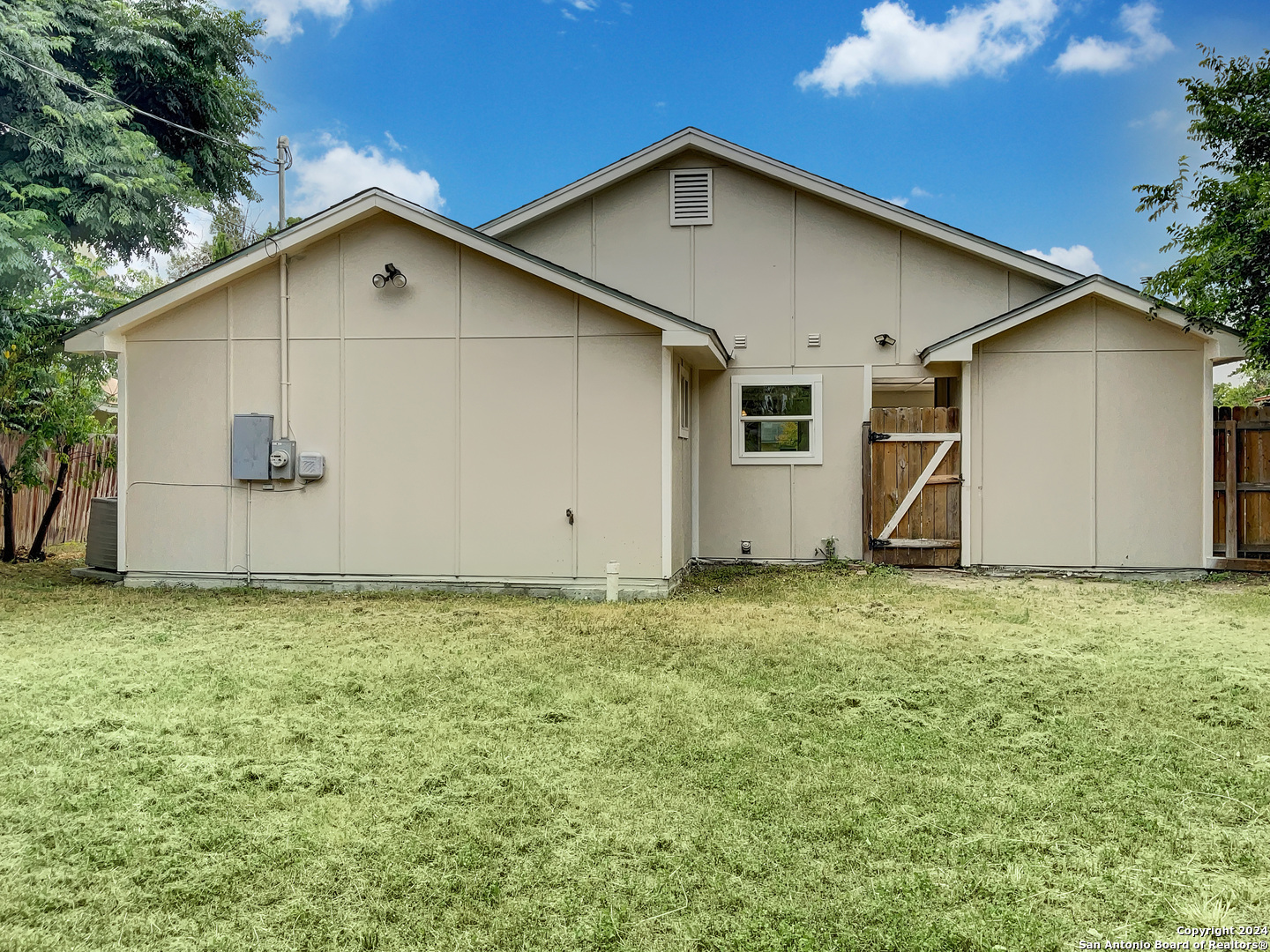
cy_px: 476
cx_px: 635
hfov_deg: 61.7
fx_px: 1064
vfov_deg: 48.2
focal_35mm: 29
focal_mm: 3
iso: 16
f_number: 1.8
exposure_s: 1/2538
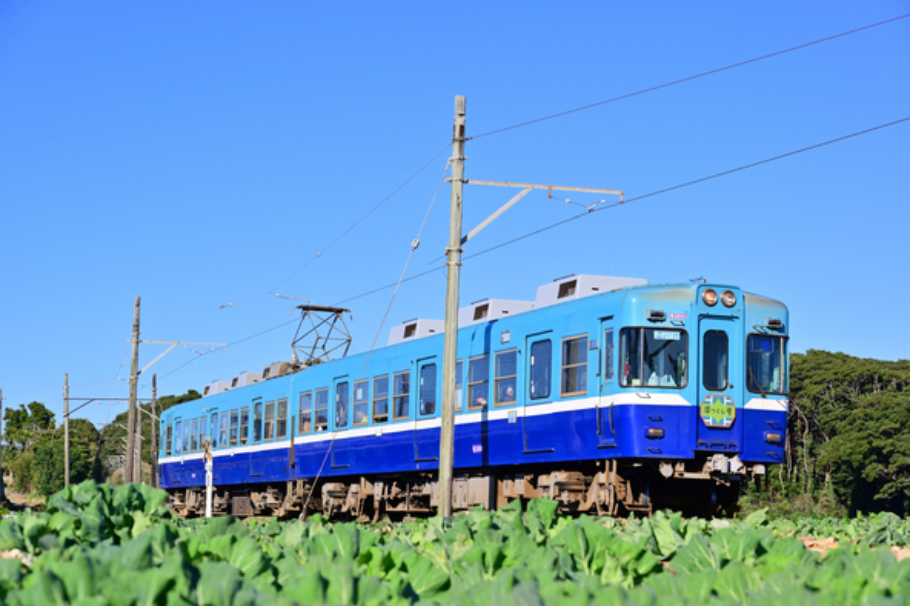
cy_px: 303
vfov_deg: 18.6
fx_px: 1844
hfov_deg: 27.7
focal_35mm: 73
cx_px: 455
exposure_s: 1/1600
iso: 400
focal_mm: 73
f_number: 8
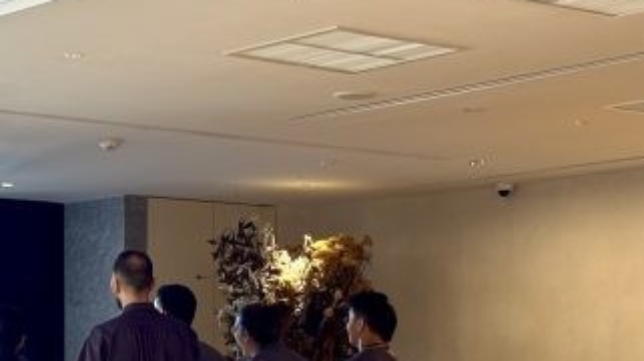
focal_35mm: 105
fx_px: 1792
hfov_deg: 20.4
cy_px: 374
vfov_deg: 11.4
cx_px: 261
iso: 160
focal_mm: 6.76
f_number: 1.78
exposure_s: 1/60
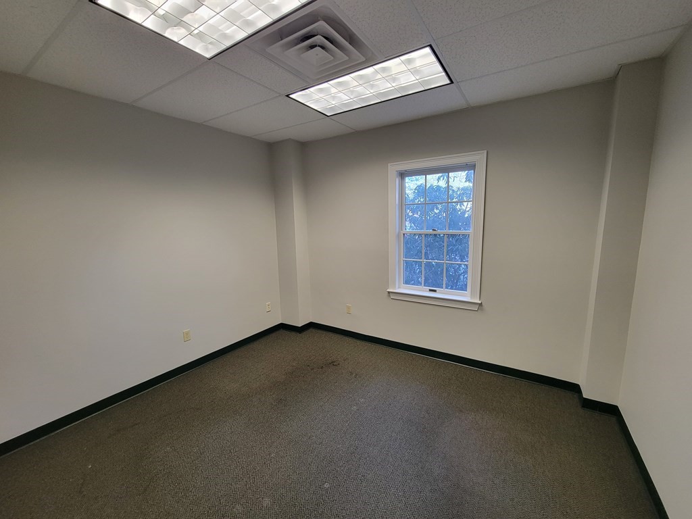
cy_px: 260
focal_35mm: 13
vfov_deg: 89.9
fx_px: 260
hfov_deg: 106.2
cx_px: 346
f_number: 2.2
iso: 320
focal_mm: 2.2
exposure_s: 1/60
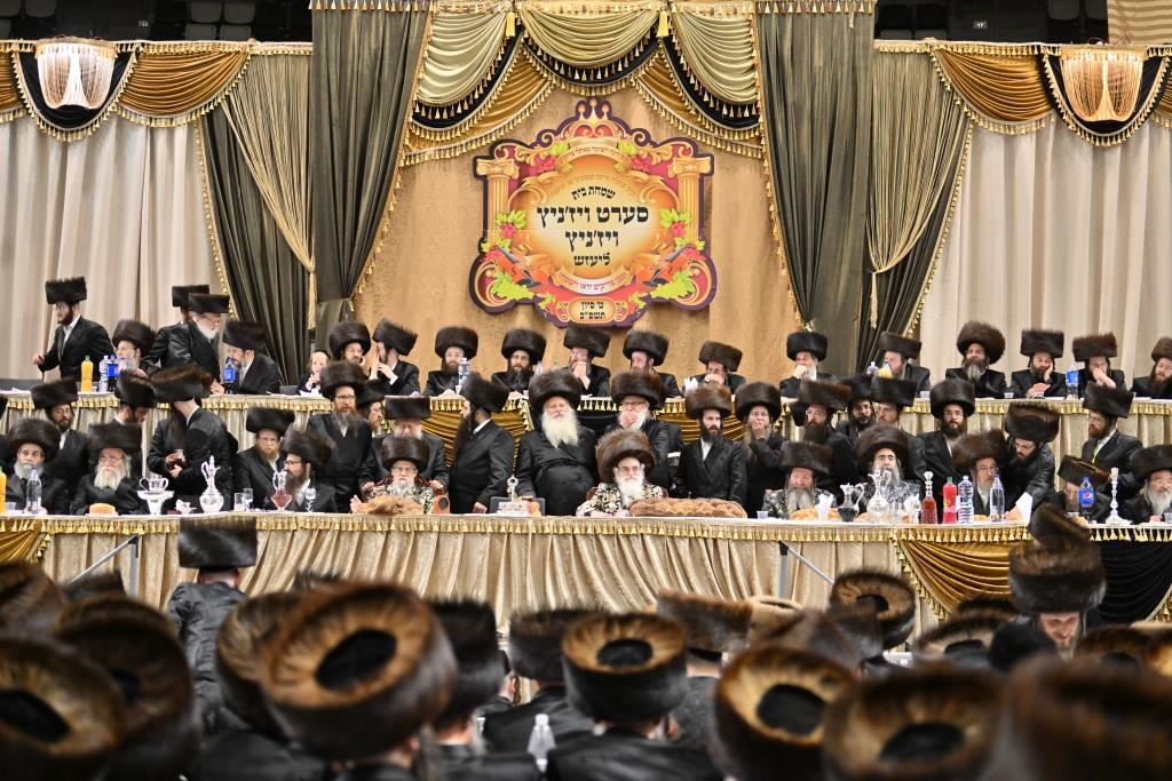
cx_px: 586
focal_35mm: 70
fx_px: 2279
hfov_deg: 28.8
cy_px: 390
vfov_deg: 19.5
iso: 1000
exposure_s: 1/200
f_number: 2.8
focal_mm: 70
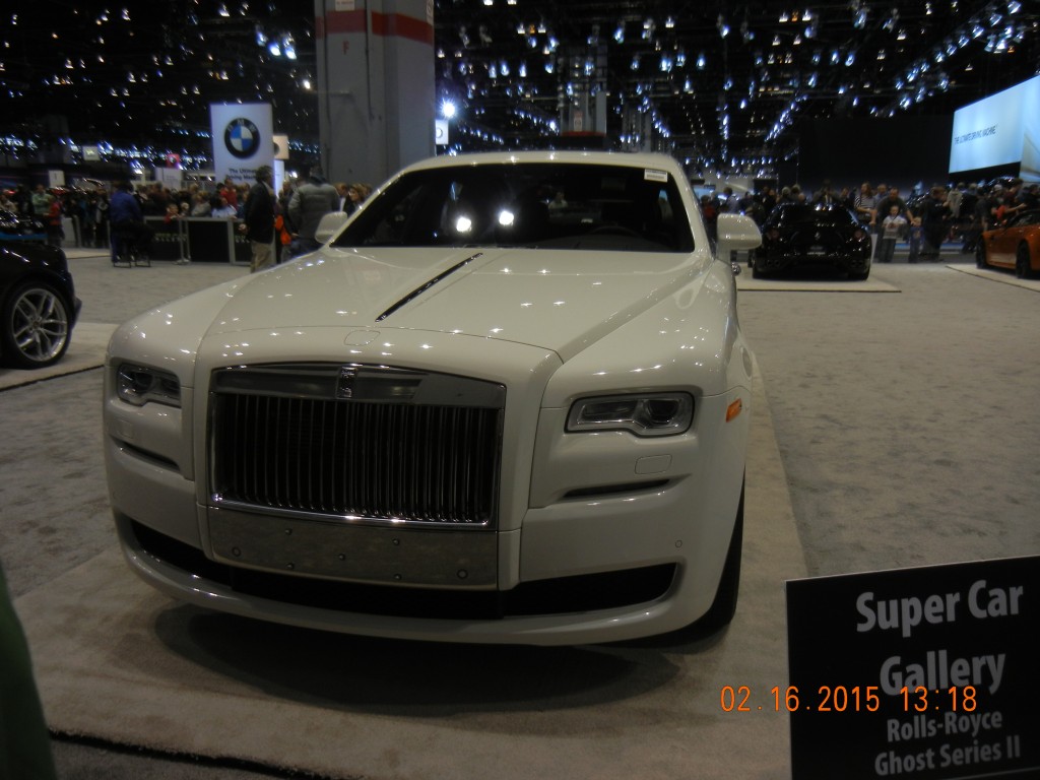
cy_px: 390
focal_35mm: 30
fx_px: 901
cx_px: 520
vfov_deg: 46.8
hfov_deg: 60.0
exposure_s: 1/96.1
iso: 160
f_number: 3.5
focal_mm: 5.4
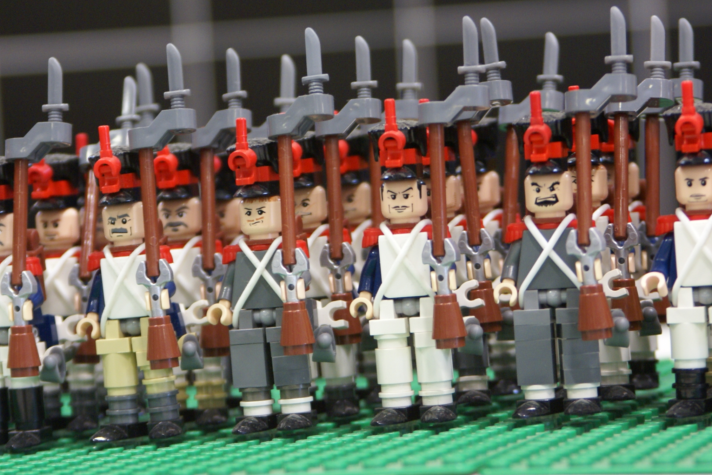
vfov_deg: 8.5
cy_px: 216
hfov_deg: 12.8
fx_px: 3179
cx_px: 267
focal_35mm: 161
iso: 400
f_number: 5.6
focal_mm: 75
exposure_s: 1/4
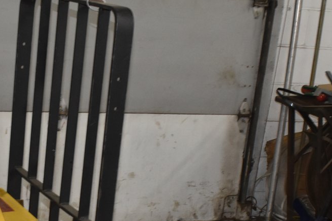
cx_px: 99
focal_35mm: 82
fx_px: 759
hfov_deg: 24.5
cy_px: 232
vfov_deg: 16.2
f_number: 6.3
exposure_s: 1/60
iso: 1100
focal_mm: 21
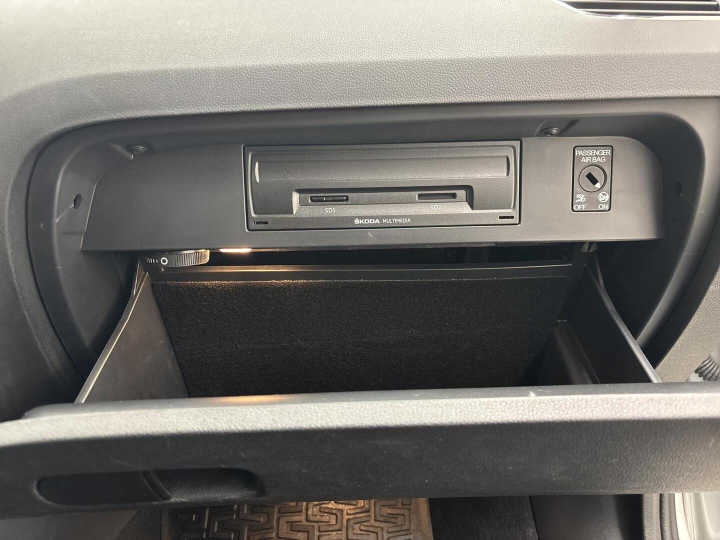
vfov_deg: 53.1
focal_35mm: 26
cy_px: 270
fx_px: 541
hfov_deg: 67.3
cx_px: 360
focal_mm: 5.96
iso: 500
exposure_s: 1/33
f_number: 1.6
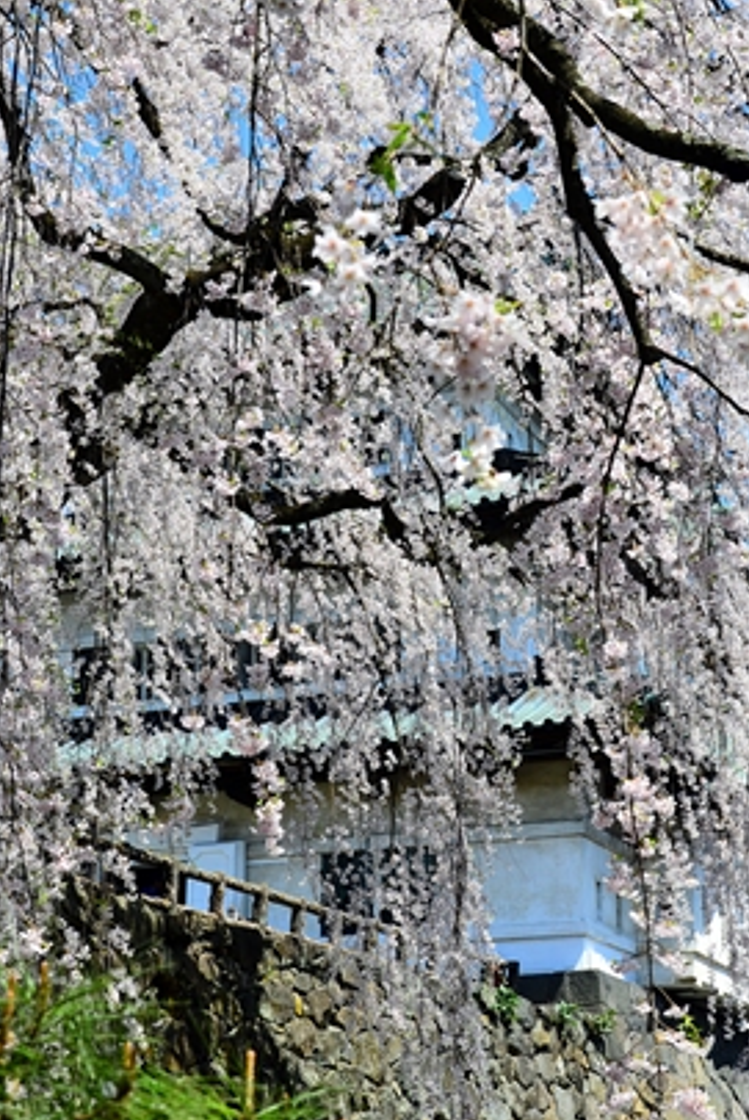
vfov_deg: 26.8
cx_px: 547
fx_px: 2334
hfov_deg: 18.1
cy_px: 749
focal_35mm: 75
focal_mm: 38
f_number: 9
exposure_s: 1/320
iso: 250
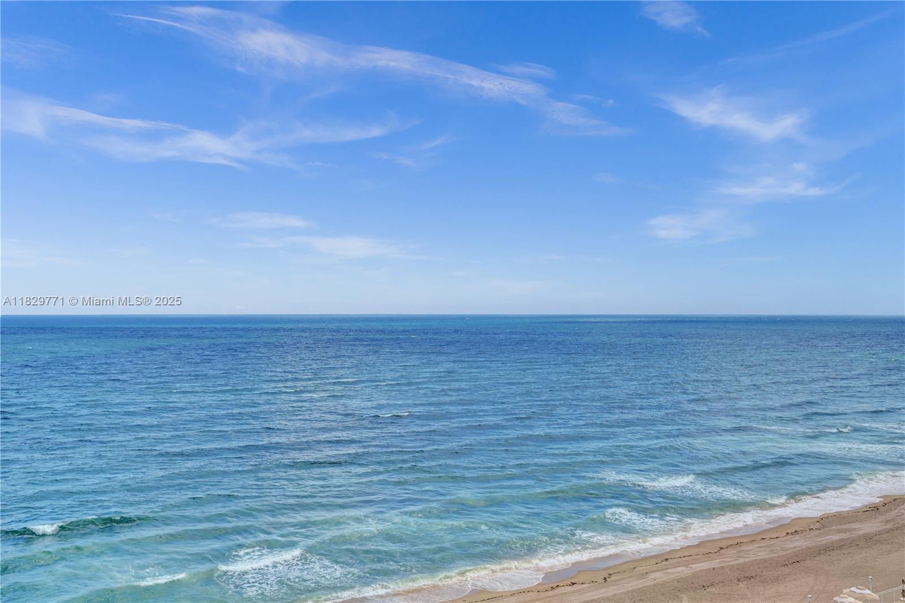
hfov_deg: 60.3
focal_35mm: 31
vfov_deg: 42.3
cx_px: 452
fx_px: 779
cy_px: 302
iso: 500
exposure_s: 1/5000
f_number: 5
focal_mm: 31
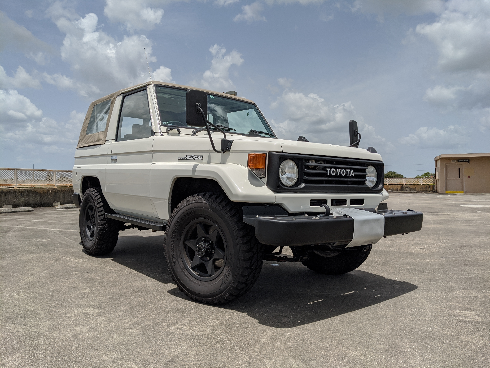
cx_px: 245
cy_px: 184
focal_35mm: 27
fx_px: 382
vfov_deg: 51.4
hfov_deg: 65.3
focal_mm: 4.38
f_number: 1.73
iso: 58
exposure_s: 1/5882
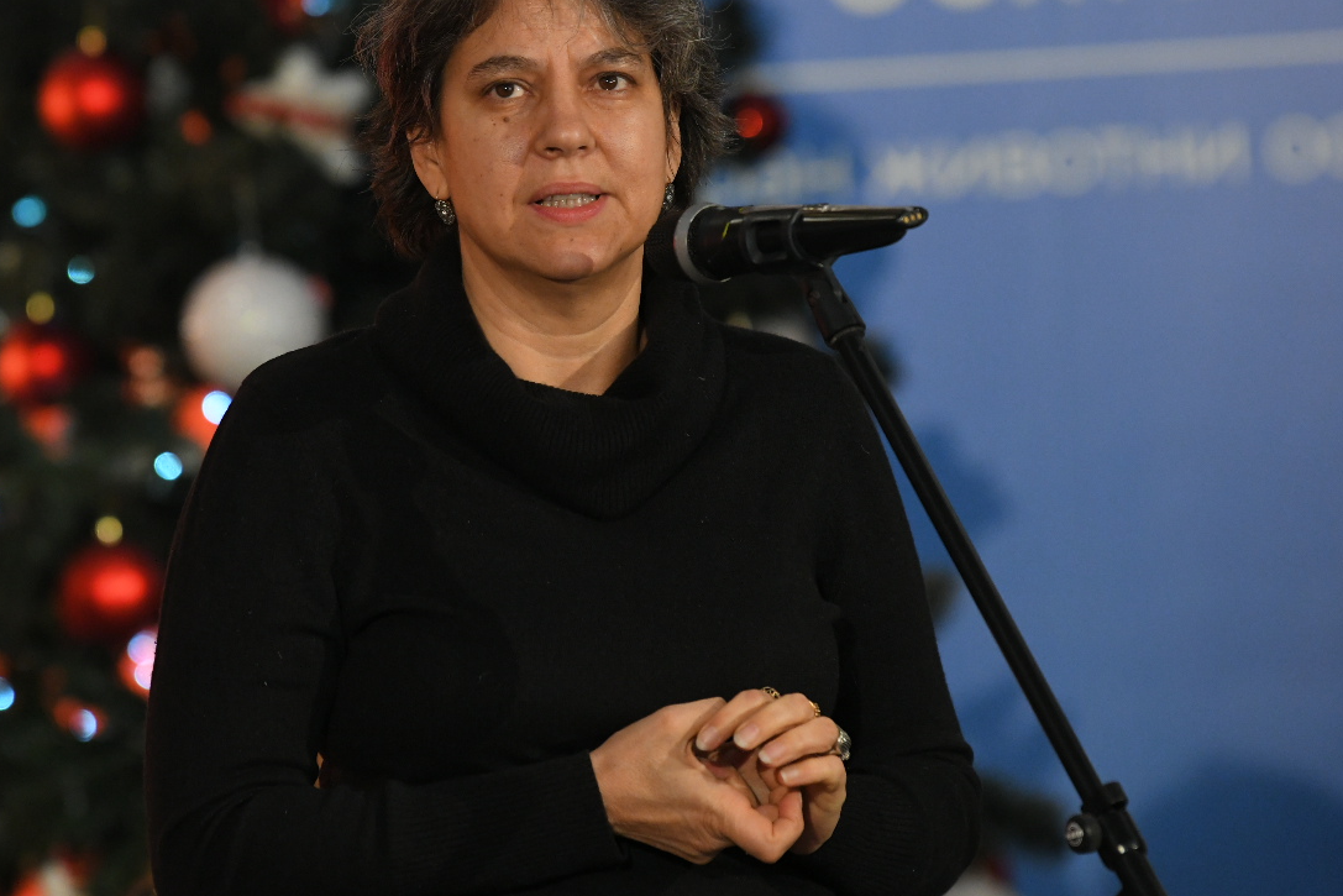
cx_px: 550
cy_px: 336
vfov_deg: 4.6
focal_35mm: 298
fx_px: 11118
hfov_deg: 6.9
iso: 3200
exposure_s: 1/400
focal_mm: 200
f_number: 4
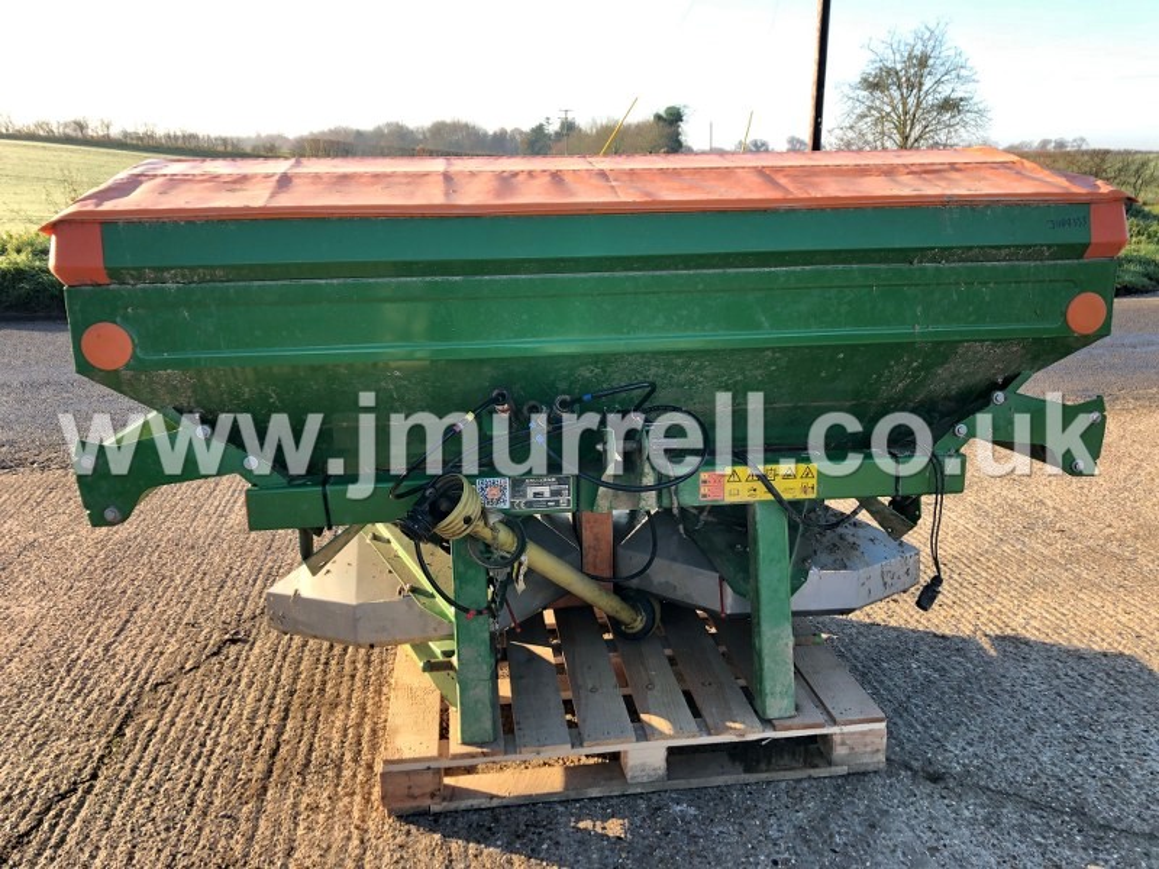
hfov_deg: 63.4
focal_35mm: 28
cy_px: 434
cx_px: 580
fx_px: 937
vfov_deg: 49.7
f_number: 1.8
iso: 25
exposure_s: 1/120
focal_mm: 3.99
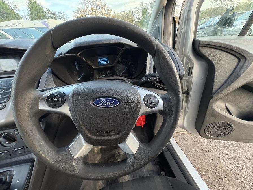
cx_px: 126
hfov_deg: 102.1
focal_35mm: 14
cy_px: 95
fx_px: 102
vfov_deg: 85.7
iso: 400
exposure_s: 1/60
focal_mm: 2.22
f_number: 2.2
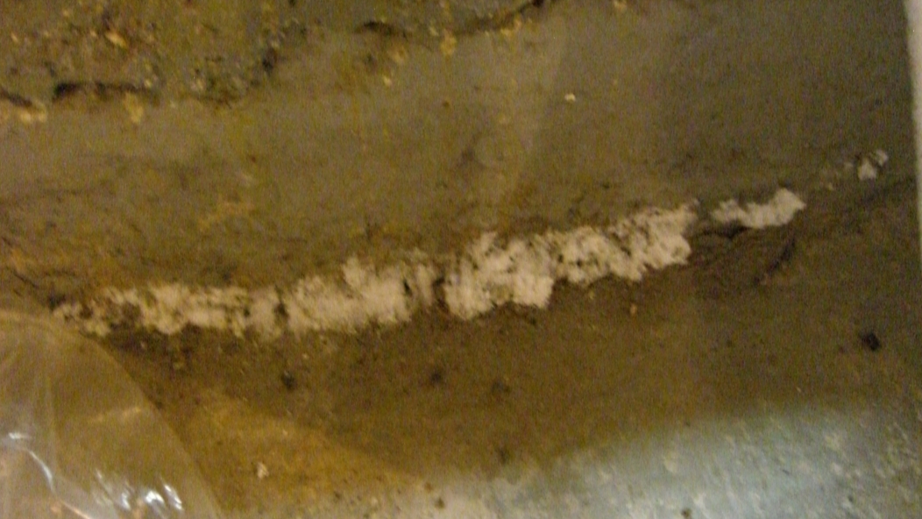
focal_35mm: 42
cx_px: 457
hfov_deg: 48.4
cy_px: 256
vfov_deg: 28.4
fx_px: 1027
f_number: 2.8
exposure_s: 1/25
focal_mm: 7.9
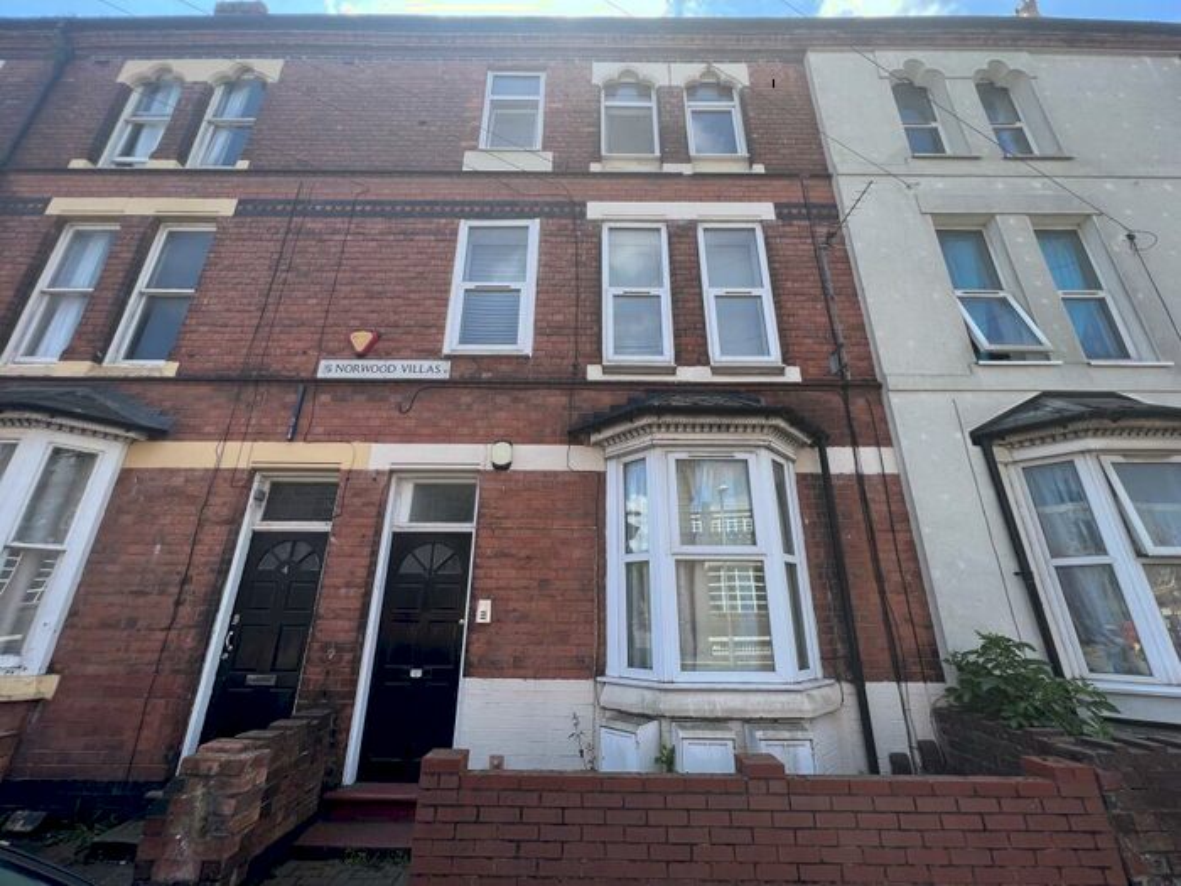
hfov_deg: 106.2
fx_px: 444
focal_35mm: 13
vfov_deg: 89.9
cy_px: 443
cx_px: 590
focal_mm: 1.57
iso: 32
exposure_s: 1/463
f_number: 1.8
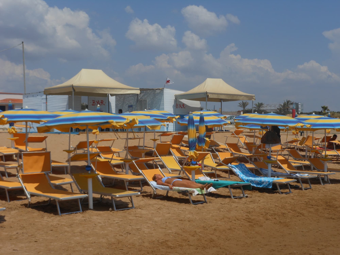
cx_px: 170
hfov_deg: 35.5
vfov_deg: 27.0
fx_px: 530
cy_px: 128
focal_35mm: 54
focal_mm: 9.6
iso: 80
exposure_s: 1/1250
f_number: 4.9
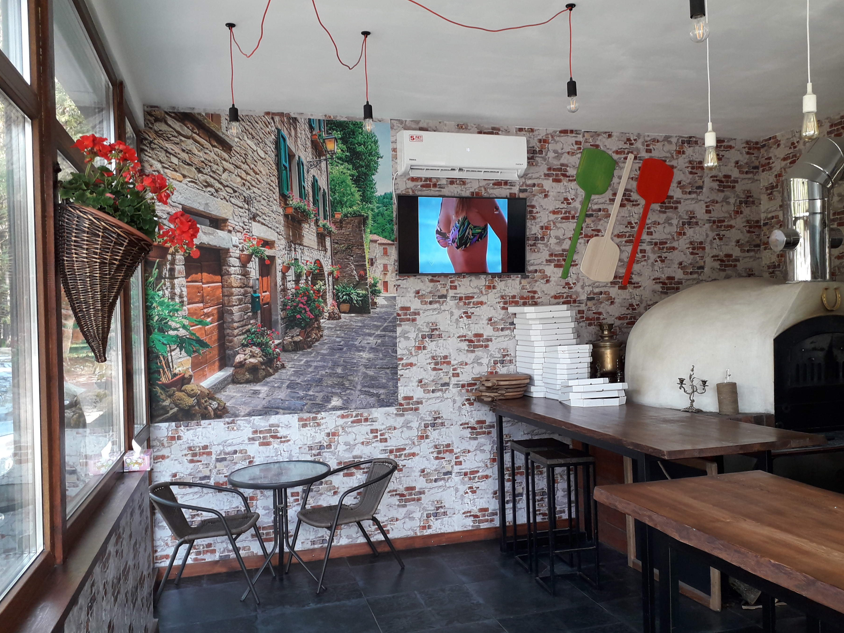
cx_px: 479
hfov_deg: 58.1
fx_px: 756
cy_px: 333
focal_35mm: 31
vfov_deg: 45.4
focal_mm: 3.6
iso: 64
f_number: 1.9
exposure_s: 1/40
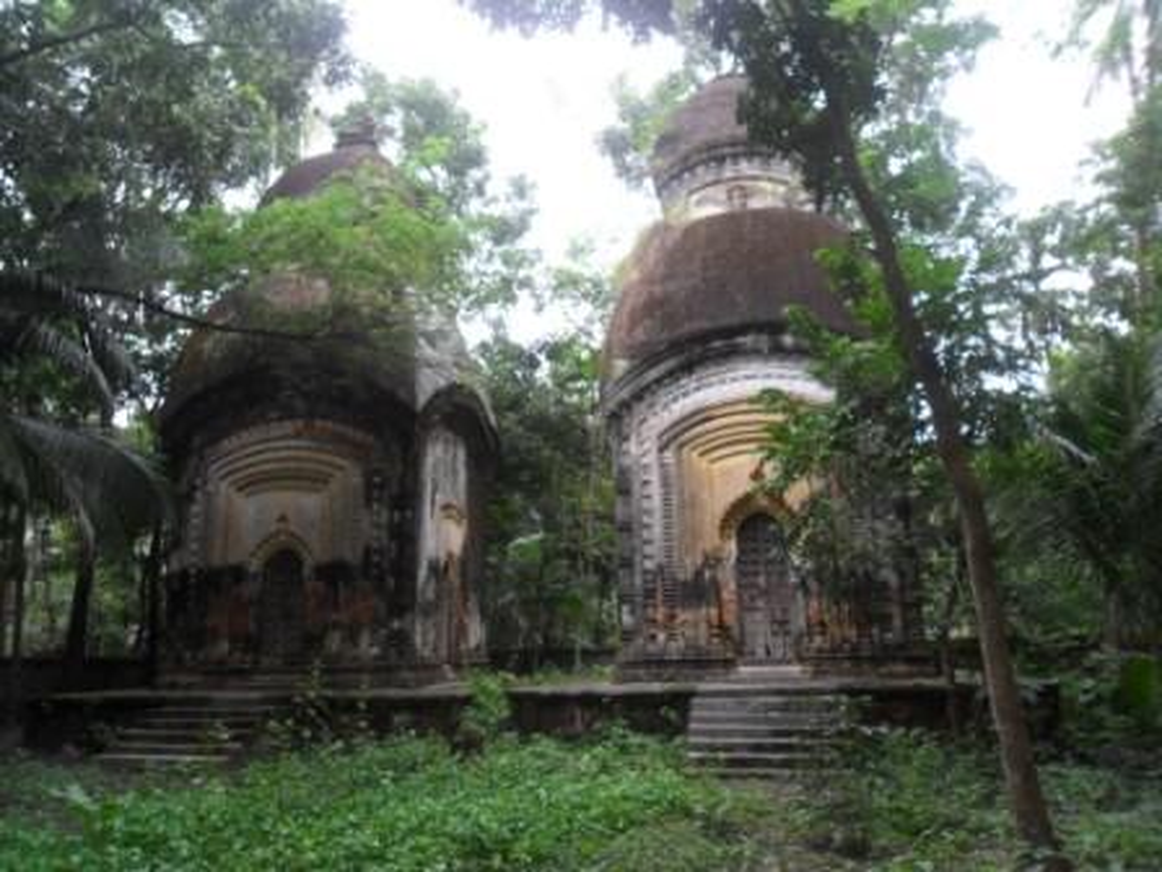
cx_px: 581
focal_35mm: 27
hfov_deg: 65.3
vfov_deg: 51.4
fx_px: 906
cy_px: 436
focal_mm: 4.9
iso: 80
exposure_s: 1/45
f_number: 3.5
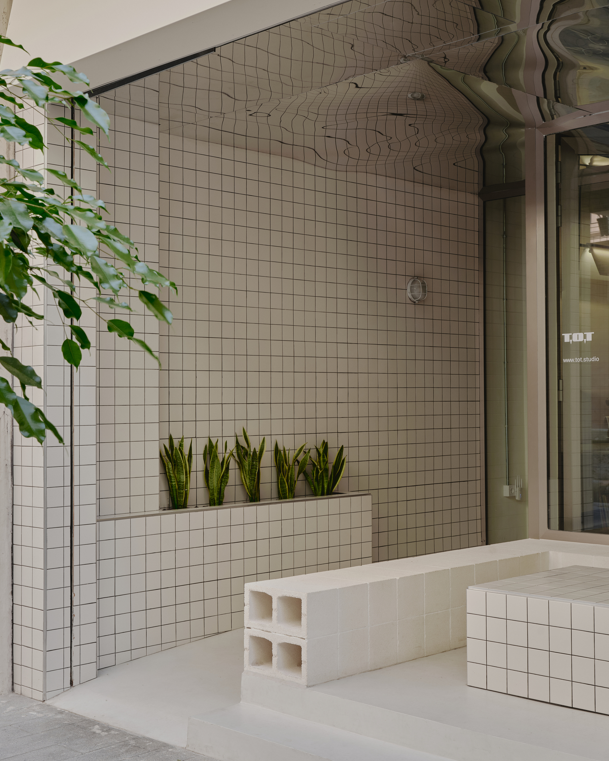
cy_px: 357
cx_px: 299
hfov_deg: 29.7
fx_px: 1149
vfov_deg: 36.6
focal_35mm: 51
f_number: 14
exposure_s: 1/5
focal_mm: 60.7
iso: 100
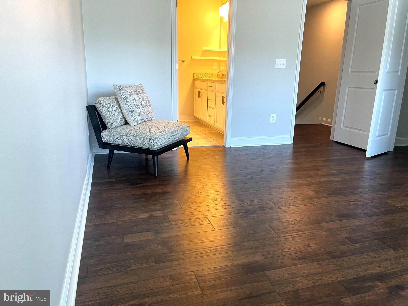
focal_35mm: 26
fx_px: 306
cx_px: 204
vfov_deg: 53.1
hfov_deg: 67.3
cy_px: 153
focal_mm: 5.1
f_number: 1.6
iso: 100
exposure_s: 1/60
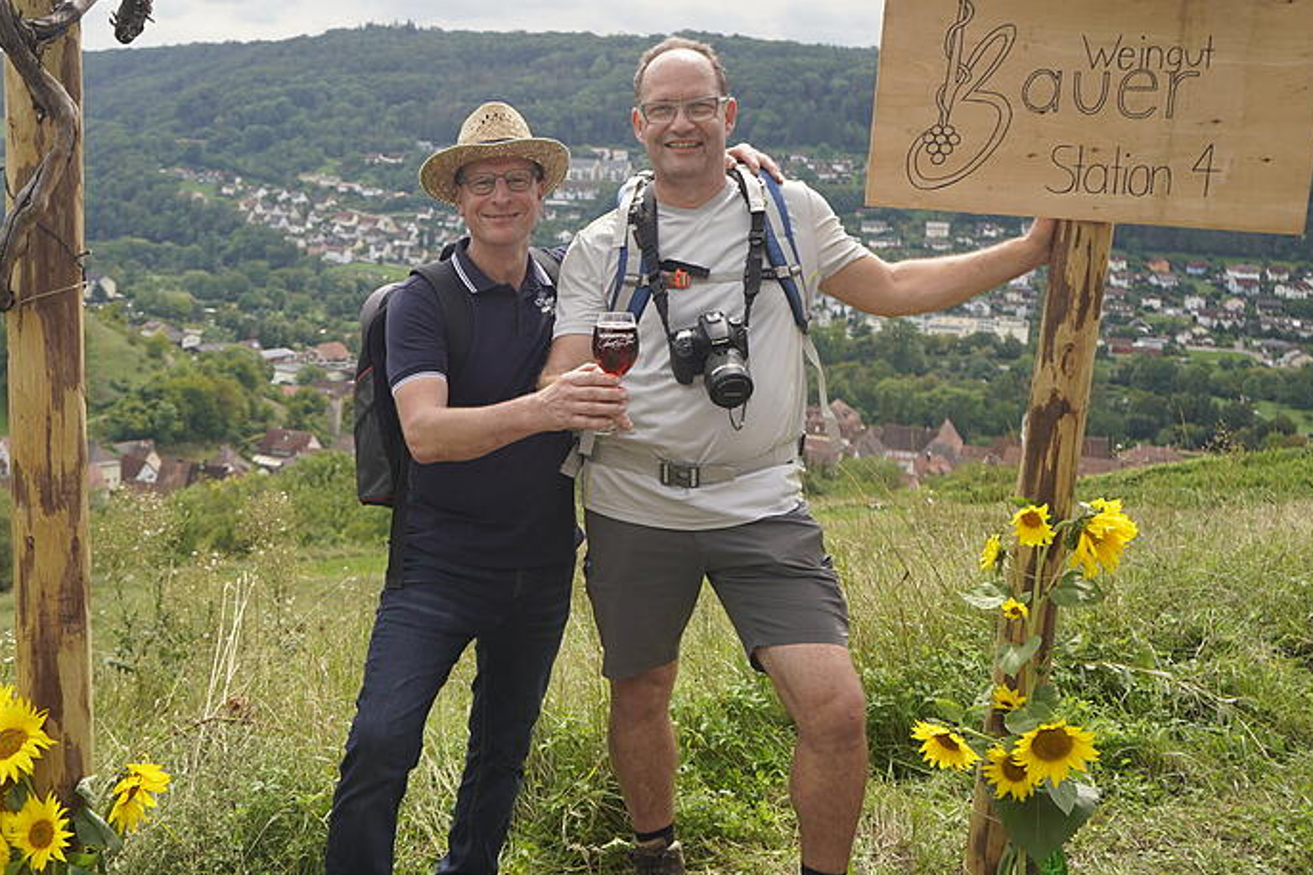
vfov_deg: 32.6
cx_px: 520
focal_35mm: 41
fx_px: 1495
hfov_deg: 47.1
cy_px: 384
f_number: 4.5
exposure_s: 1/500
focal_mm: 30
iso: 100
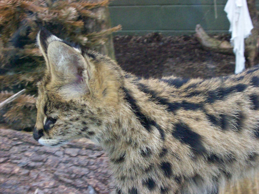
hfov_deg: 34.3
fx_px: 419
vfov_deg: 26.1
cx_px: 130
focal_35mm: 56
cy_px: 97
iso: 354
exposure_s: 1/169
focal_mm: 9.4
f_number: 3.4
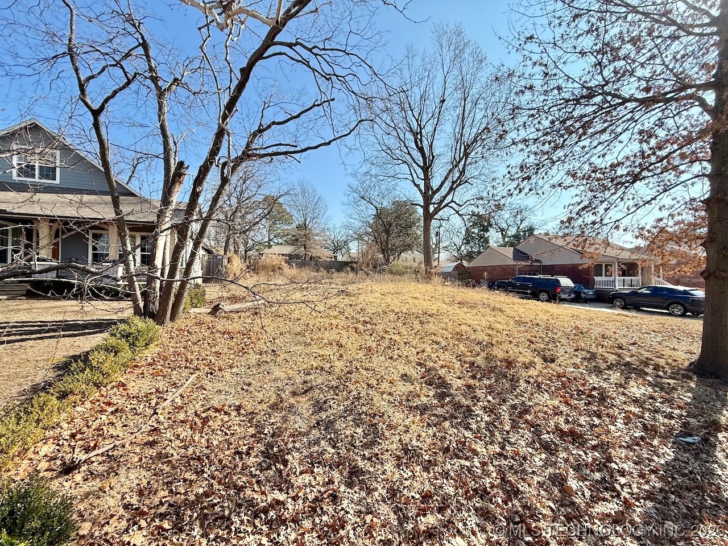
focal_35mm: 14
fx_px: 294
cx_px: 364
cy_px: 273
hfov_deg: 102.1
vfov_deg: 85.7
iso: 64
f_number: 2.2
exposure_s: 1/809
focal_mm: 2.22
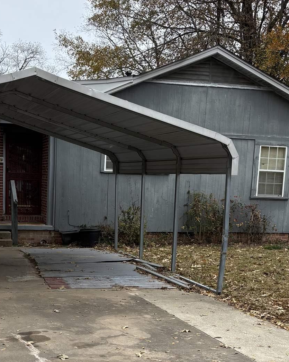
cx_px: 79
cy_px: 276
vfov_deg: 32.9
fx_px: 599
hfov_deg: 26.8
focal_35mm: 56
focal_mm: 5.96
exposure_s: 1/694
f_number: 1.6
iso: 50
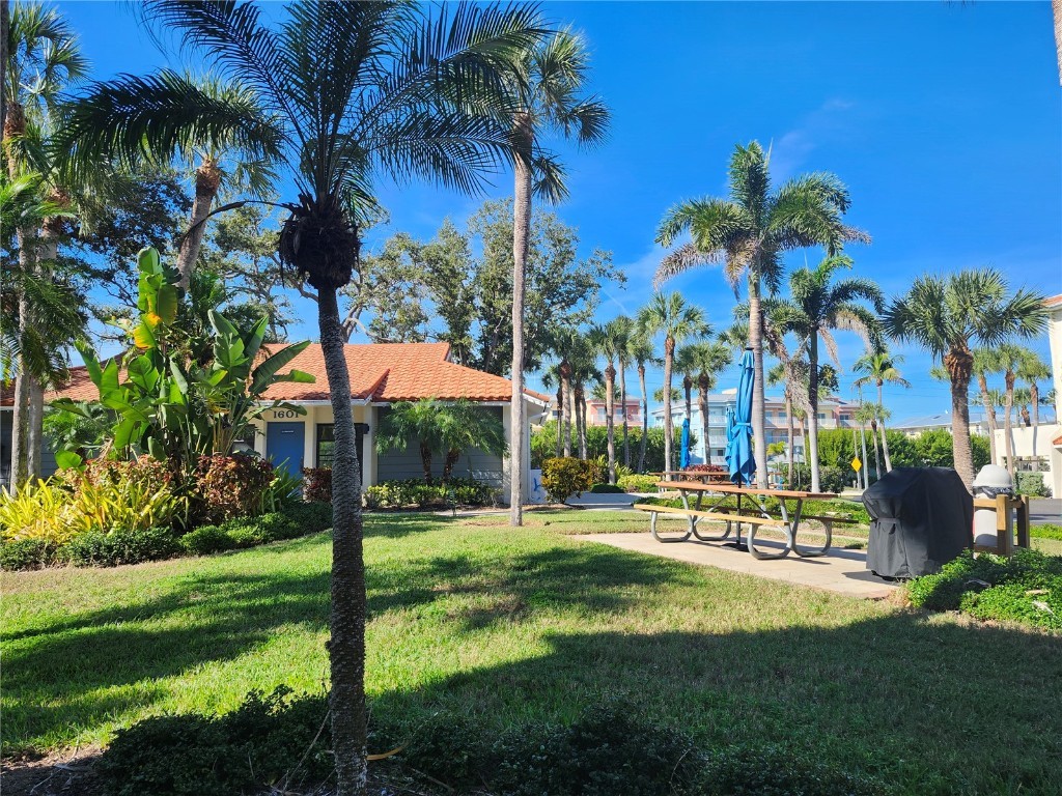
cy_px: 398
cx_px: 531
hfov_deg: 73.9
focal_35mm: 23
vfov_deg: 58.9
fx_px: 706
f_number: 1.8
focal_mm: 5.54
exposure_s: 1/859
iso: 25
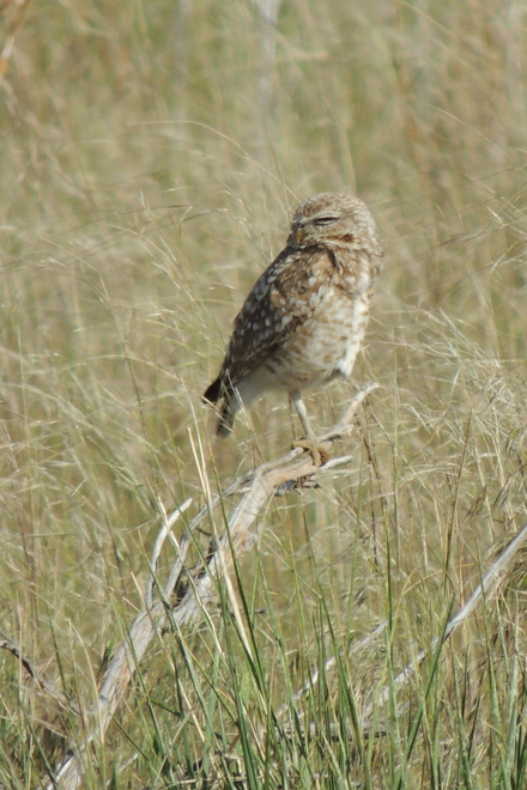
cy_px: 415
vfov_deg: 1.0
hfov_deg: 0.7
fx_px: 44265
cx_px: 302
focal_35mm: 2016
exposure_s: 1/1000
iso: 200
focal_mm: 180
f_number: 5.9
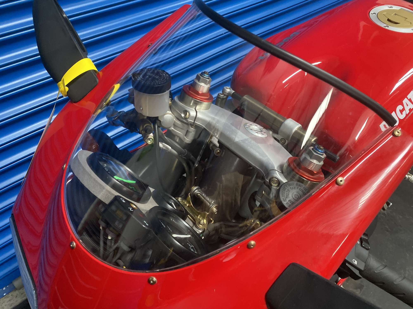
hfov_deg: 67.3
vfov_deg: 53.1
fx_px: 310
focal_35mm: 26
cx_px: 206
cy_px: 154
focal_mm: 4.25
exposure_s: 1/50
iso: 500
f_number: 1.8
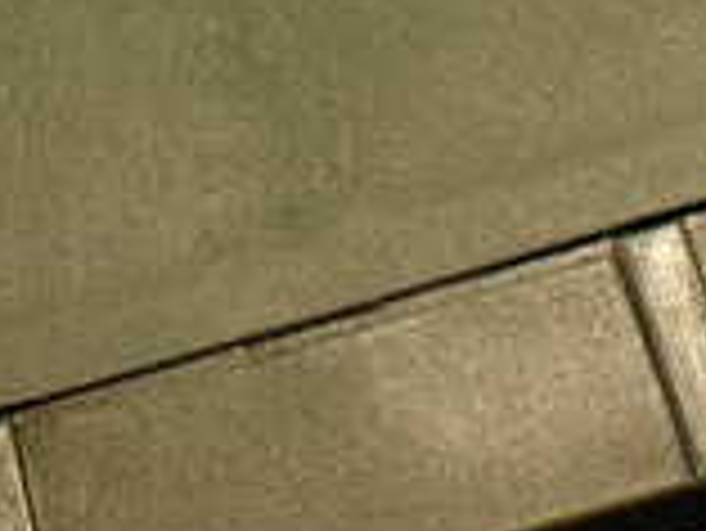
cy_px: -54
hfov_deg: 16.1
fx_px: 2490
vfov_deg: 12.0
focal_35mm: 122
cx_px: 247
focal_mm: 5.79
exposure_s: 1/30
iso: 320
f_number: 2.4
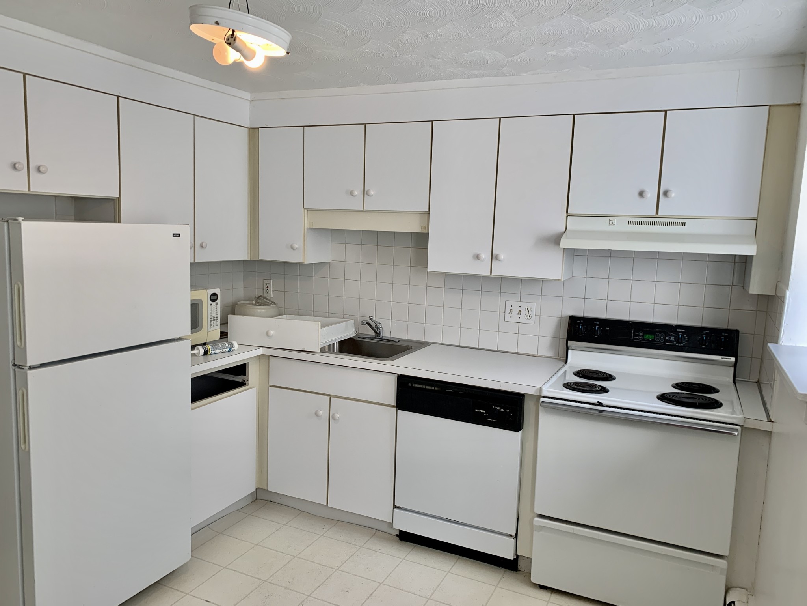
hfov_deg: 67.3
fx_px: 606
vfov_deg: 53.1
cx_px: 404
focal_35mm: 26
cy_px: 303
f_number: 1.8
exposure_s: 1/120
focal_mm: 4.25
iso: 40
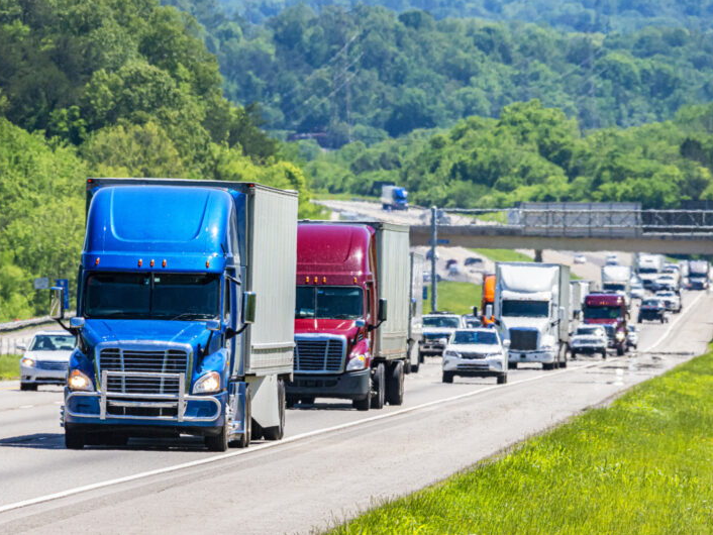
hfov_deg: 3.0
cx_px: 359
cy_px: 268
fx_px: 13455
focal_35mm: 653
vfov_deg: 2.3
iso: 3200
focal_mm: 600
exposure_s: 1/2000
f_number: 16
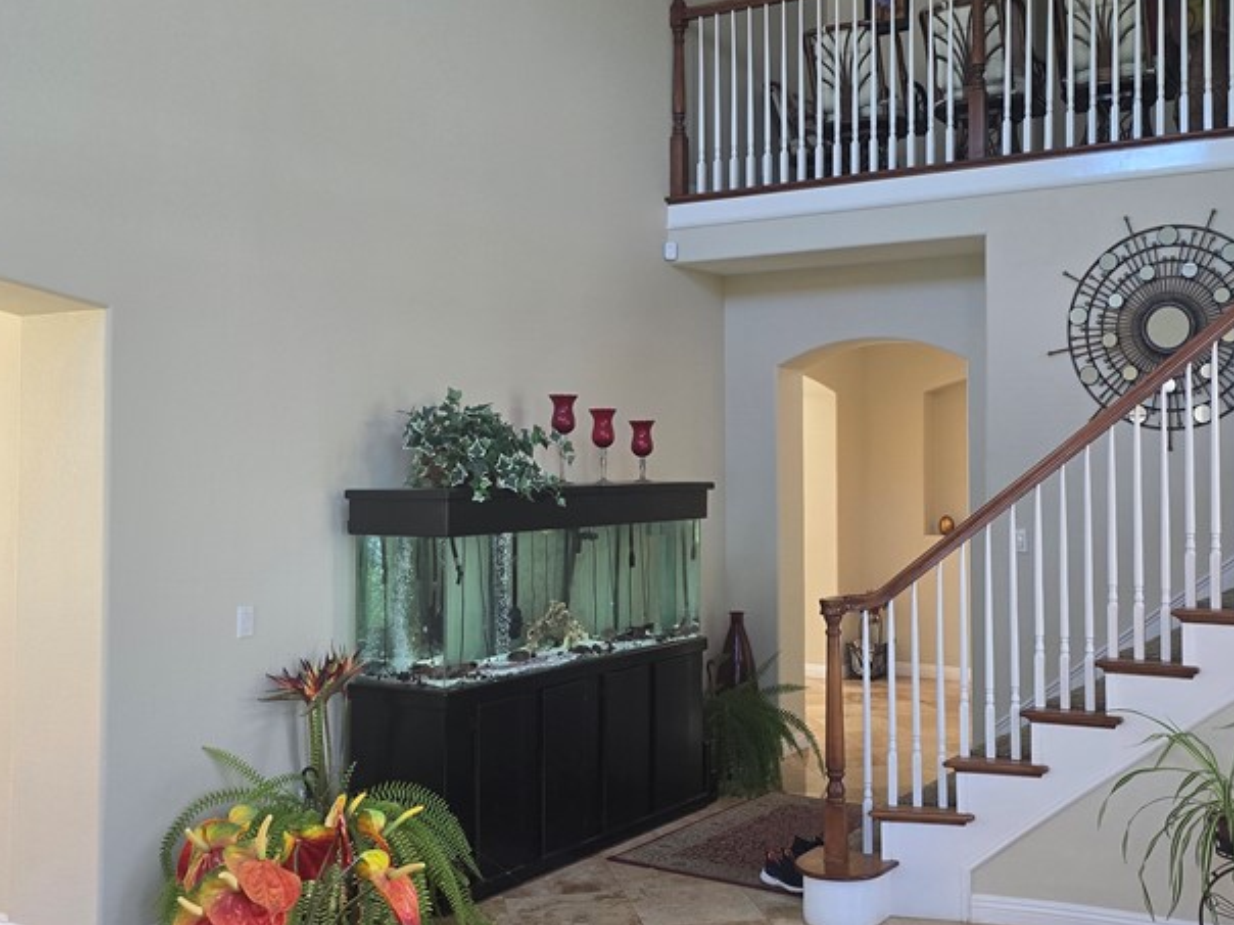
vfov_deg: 36.8
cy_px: 406
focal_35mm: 39
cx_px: 695
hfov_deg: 47.8
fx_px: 1390
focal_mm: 6.3
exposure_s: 1/120
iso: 160
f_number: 1.7
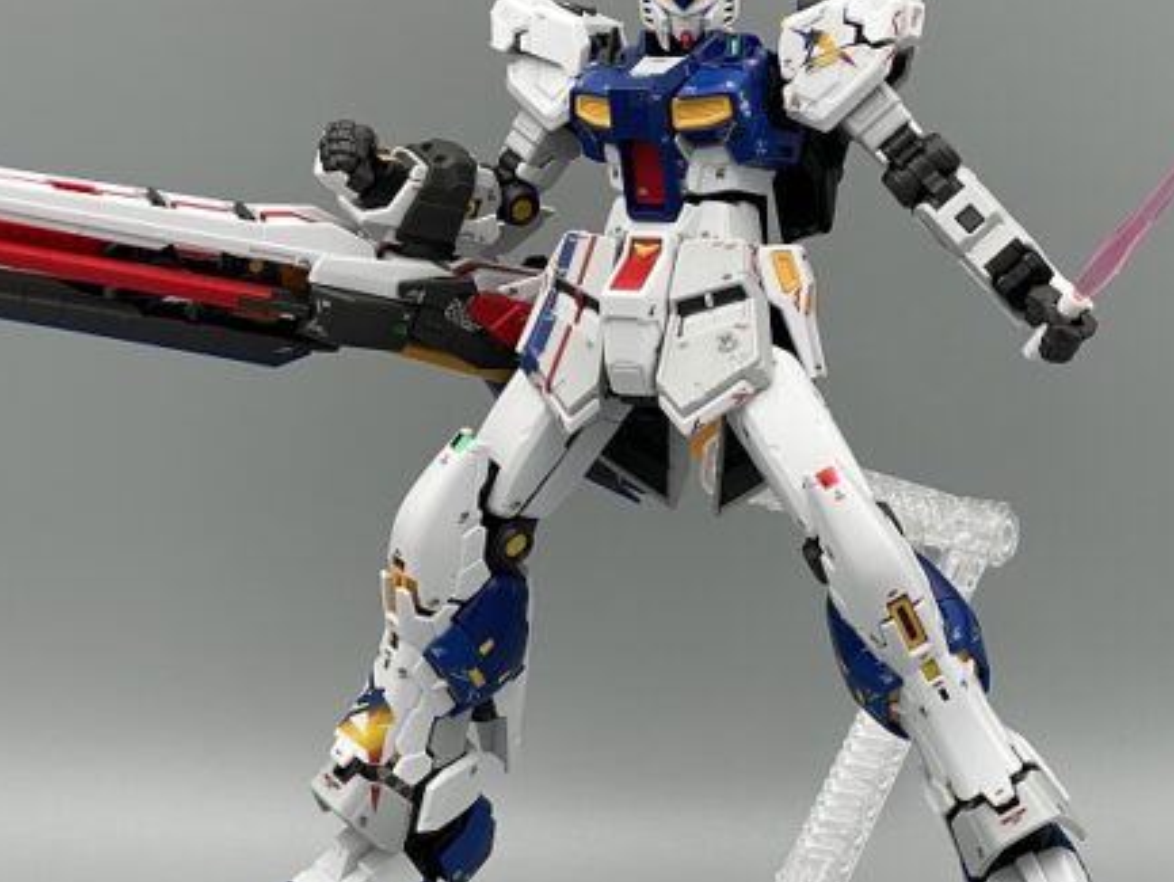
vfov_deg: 15.4
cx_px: 550
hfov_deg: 20.4
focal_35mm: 96
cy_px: 328
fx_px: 3257
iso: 25
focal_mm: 6
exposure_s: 1/139
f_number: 2
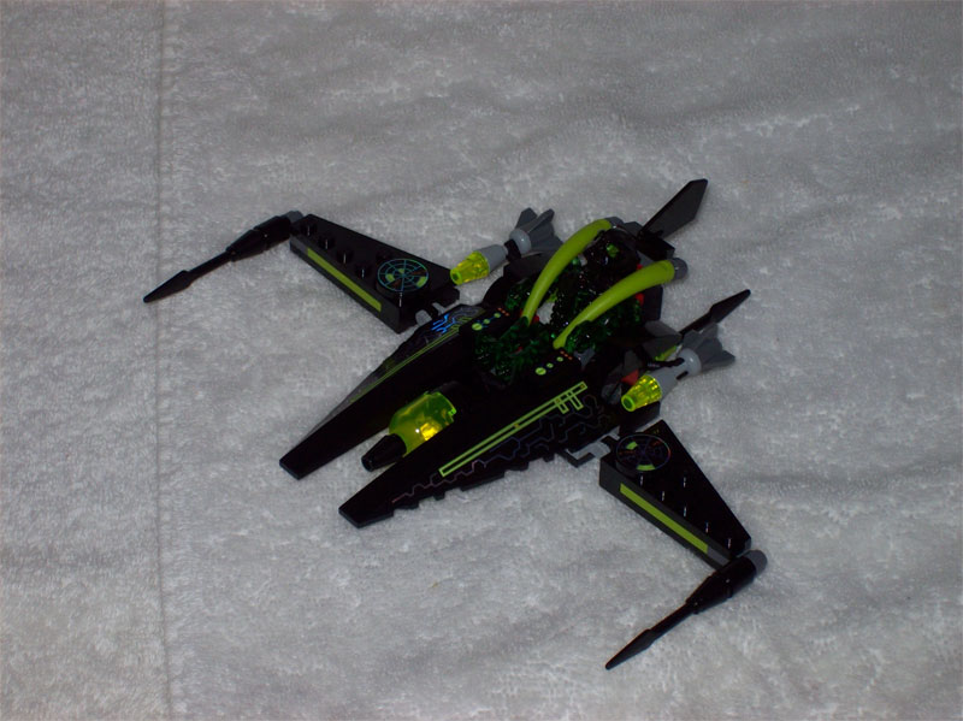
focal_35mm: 108
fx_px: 3003
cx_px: 482
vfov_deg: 13.7
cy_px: 360
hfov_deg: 18.2
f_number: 4.8
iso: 80
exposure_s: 1/128
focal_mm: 18
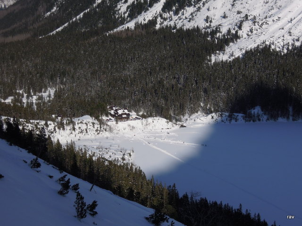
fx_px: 672
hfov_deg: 25.3
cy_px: 113
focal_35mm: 77
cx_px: 151
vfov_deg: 19.1
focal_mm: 13.8
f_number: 4.7
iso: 160
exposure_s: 1/1600
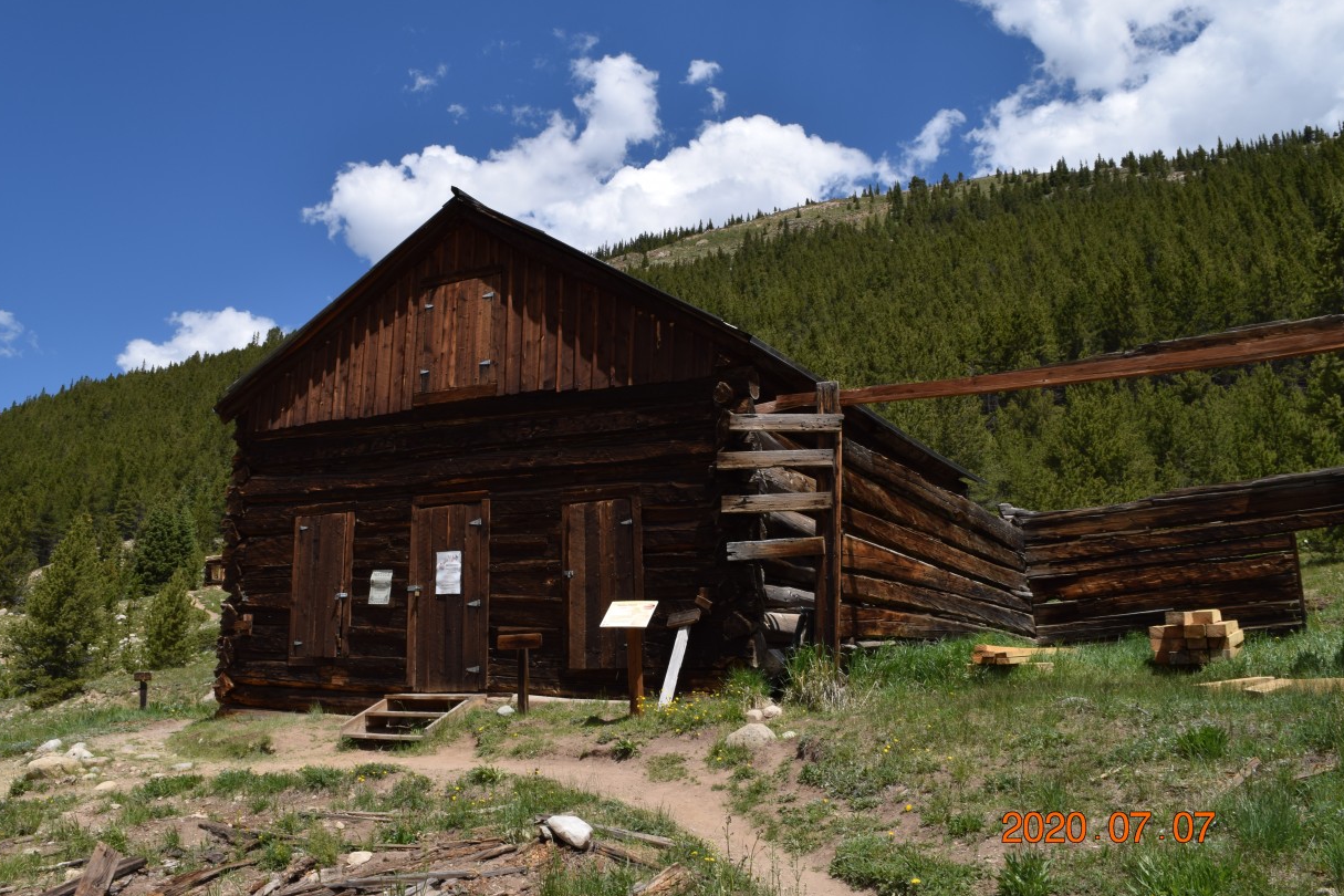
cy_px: 405
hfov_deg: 61.8
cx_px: 610
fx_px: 1120
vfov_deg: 43.6
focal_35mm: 30
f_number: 10
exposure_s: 1/200
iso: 100
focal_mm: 18
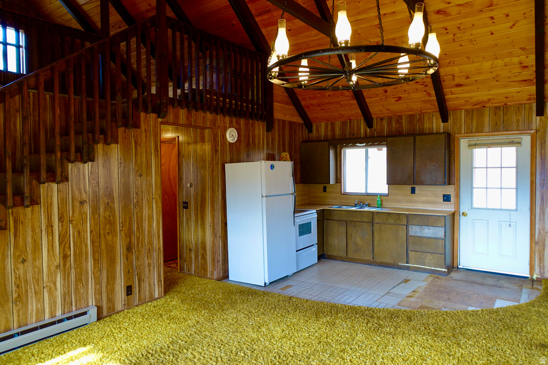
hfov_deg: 73.7
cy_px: 182
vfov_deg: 53.1
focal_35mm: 24
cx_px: 274
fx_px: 365
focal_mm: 8.8
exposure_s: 1/30
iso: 125
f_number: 2.8
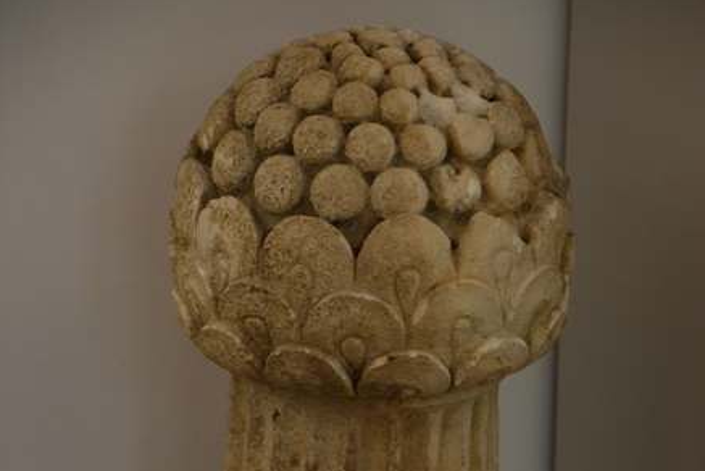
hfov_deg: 8.2
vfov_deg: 5.5
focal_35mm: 250
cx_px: 352
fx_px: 4899
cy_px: 476
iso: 1000
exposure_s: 1/30
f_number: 5.6
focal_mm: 110
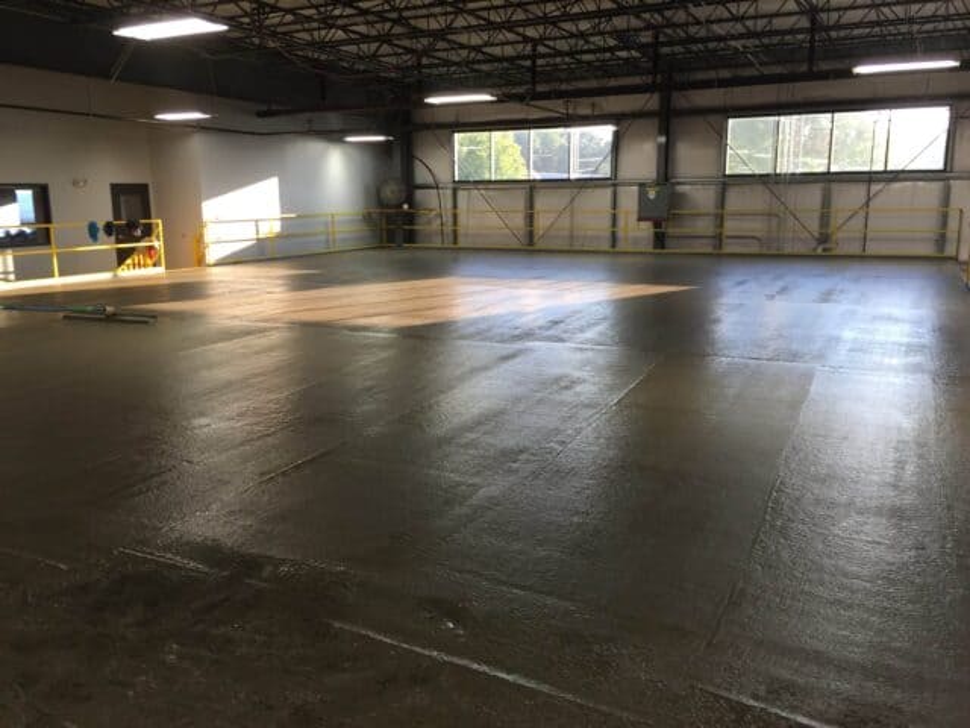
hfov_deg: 61.7
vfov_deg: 48.2
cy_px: 364
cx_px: 485
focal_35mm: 29
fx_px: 813
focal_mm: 4.15
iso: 32
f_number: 2.2
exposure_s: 1/60
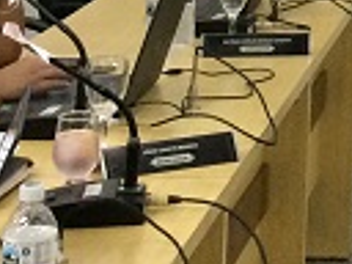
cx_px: 586
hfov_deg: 10.8
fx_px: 1769
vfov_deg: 7.9
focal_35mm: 174
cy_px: -371
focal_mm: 4.15
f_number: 2.2
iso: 160
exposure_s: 1/30
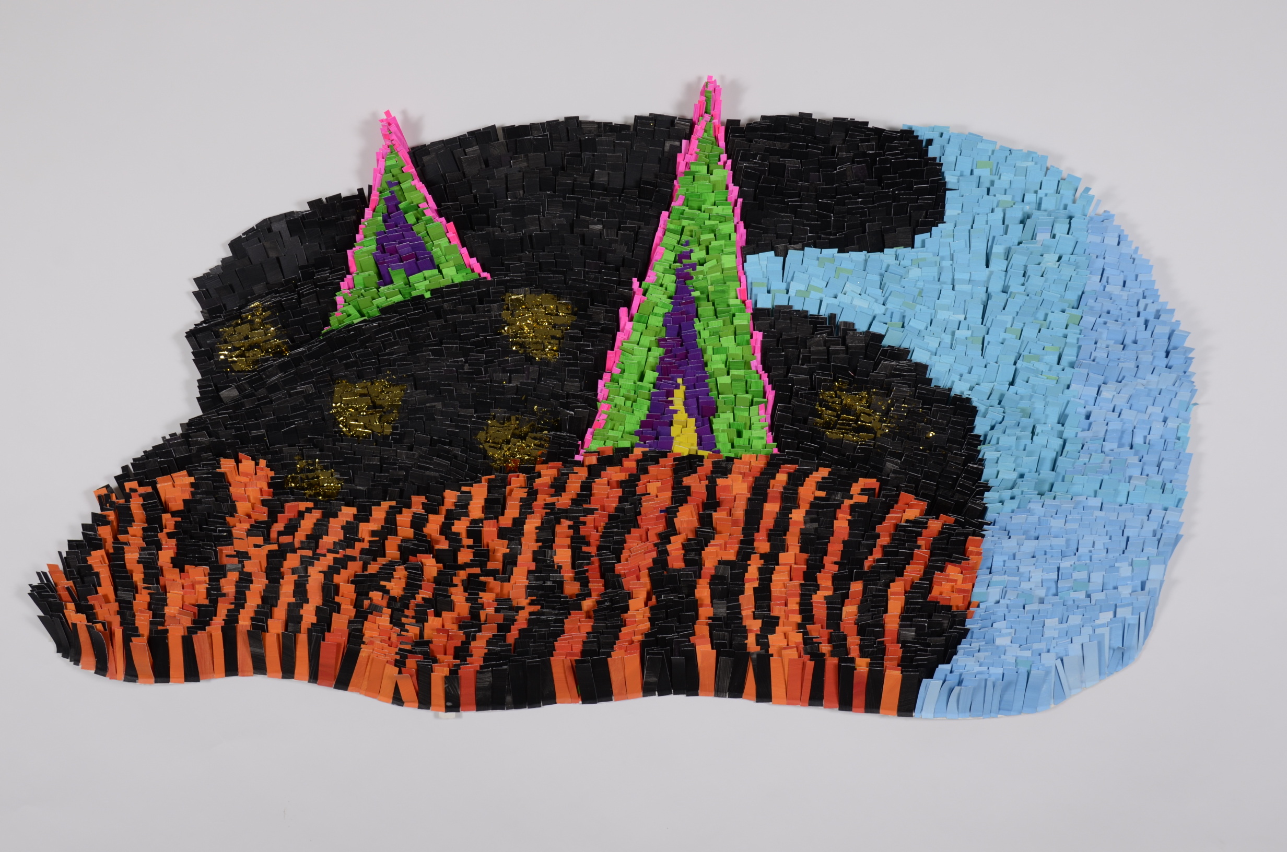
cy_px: 426
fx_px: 1712
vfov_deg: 28.0
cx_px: 644
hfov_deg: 41.2
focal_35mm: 48
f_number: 7.1
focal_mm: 32
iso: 160
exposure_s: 1/100
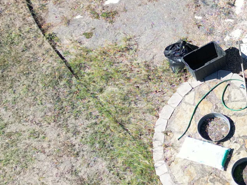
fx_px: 1092
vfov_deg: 9.7
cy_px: 100
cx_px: 353
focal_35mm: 153
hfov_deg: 12.4
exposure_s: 1/1500
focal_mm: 6.72
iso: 120
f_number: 1.7
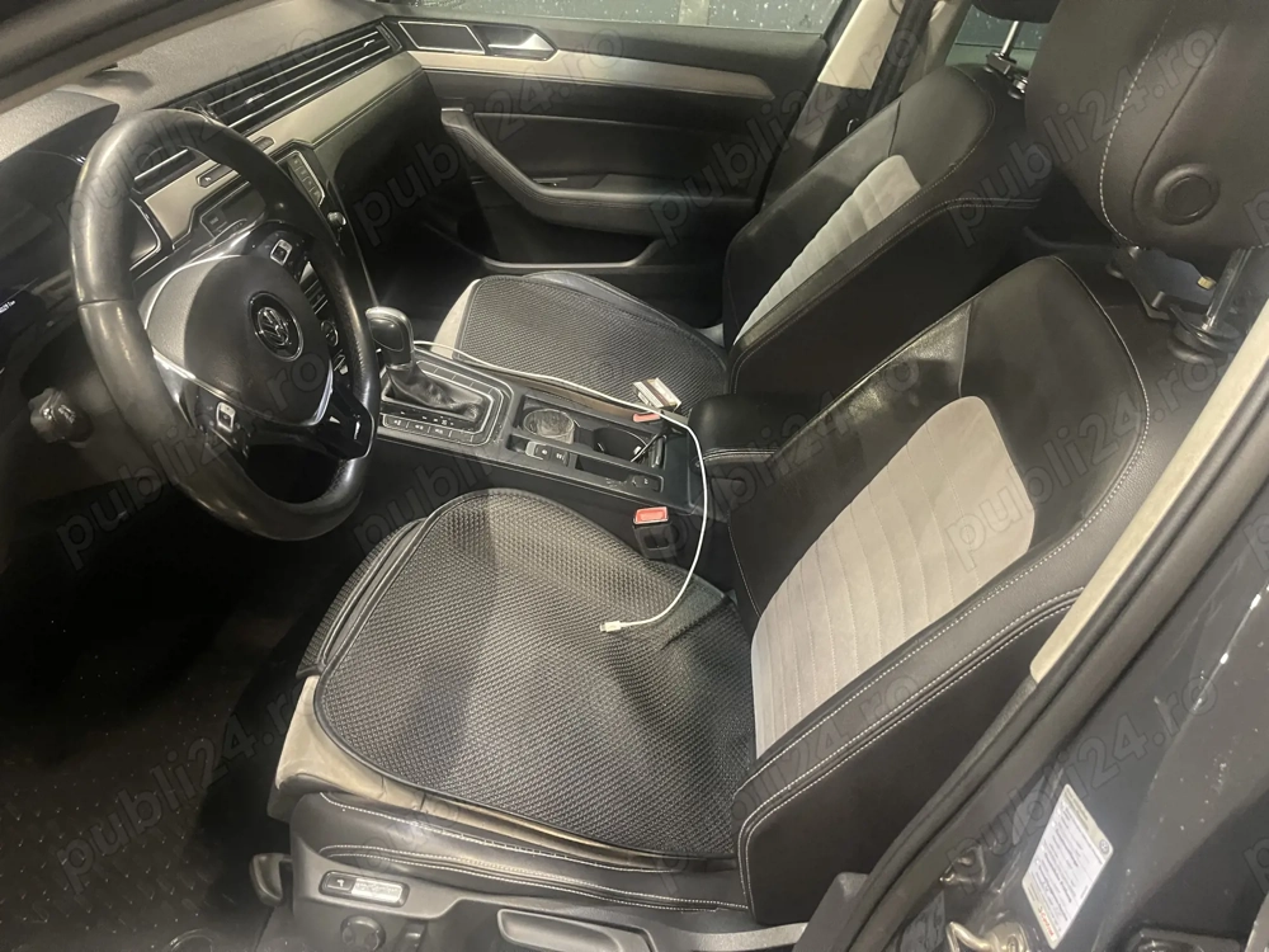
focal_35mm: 25
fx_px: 916
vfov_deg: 54.9
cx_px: 634
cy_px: 476
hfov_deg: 69.4
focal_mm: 5.1
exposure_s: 1/25
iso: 640
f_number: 1.6
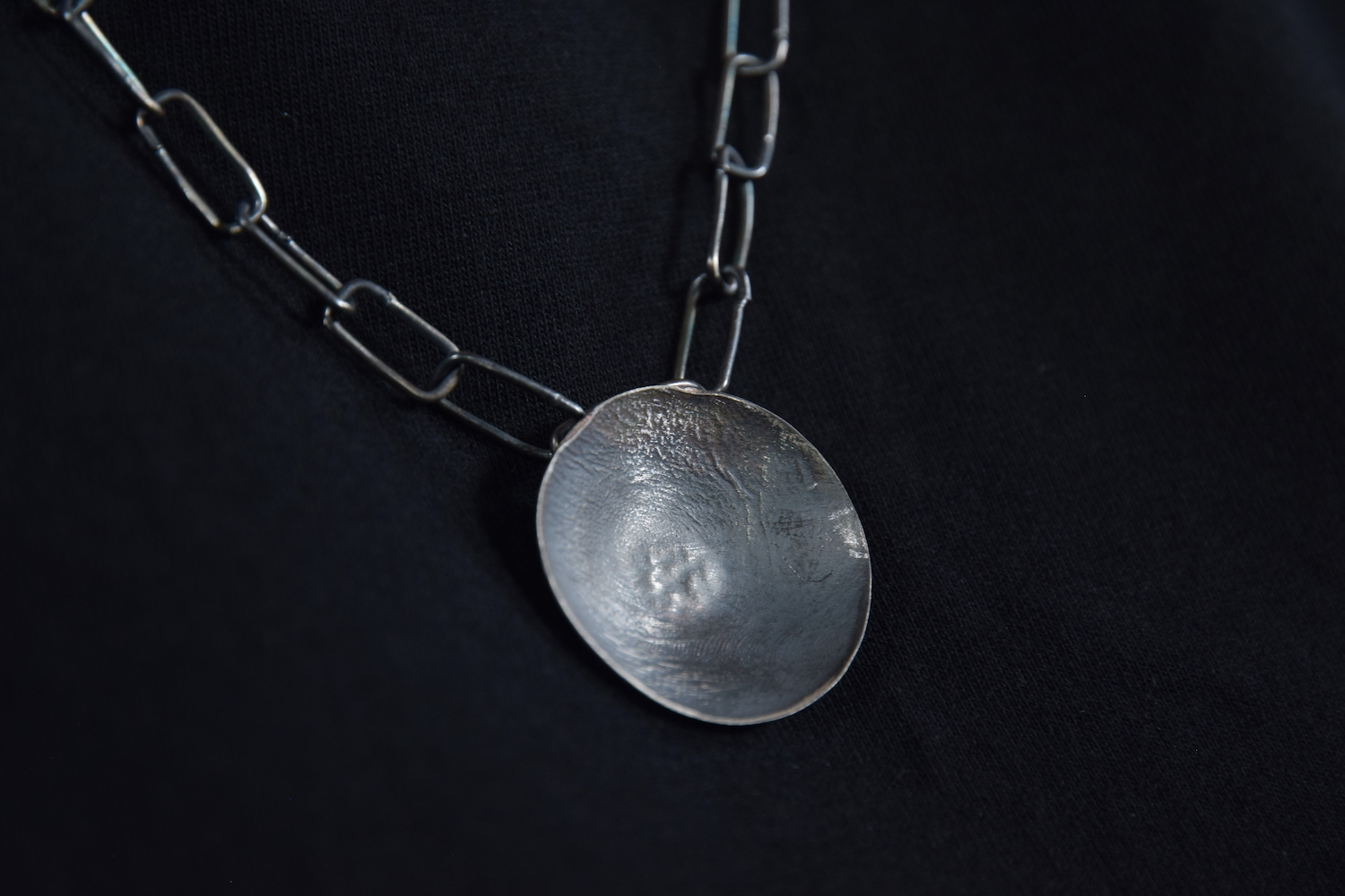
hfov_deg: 16.1
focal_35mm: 128
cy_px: 448
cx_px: 672
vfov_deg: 10.8
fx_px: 4763
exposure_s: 1/100
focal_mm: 85
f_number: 5.6
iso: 400
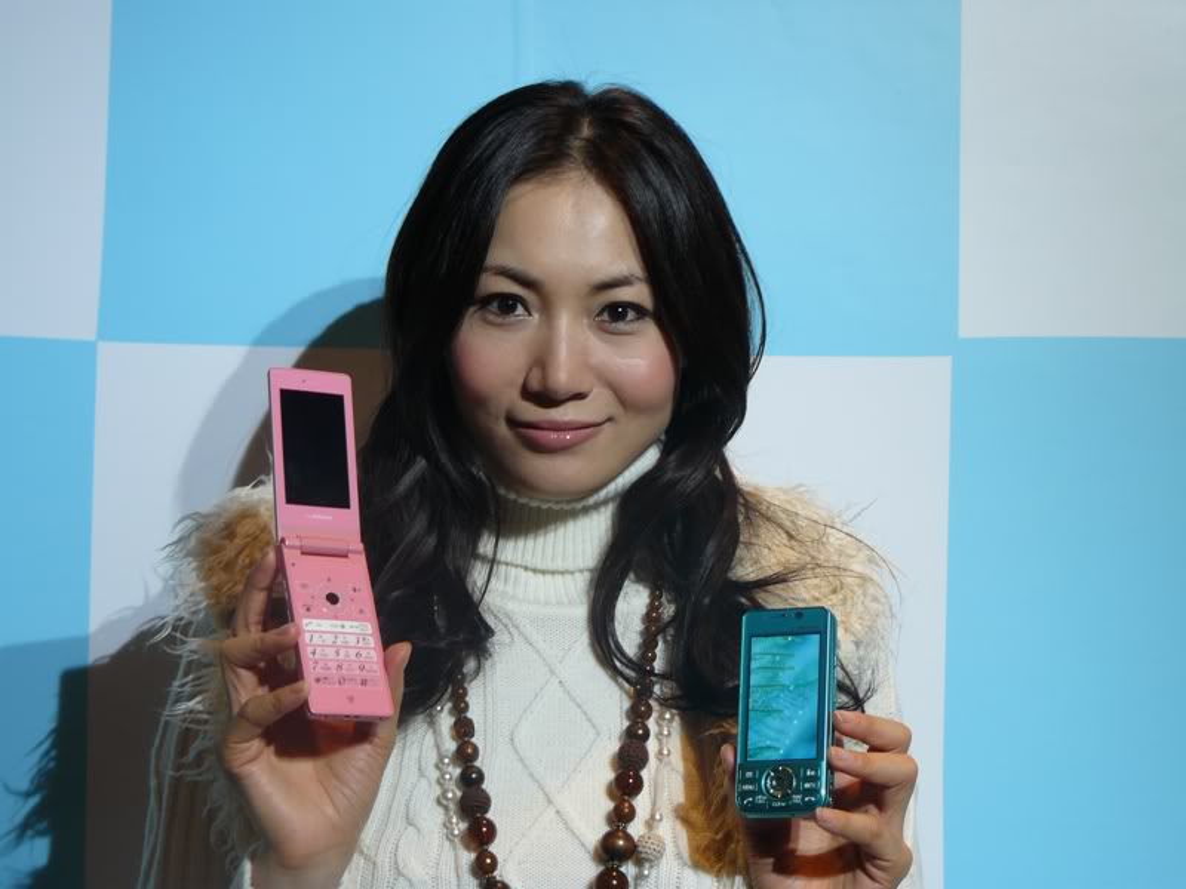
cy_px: 444
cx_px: 593
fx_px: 2946
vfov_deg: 17.2
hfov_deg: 22.8
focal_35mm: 86
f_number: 3.2
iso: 100
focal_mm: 14.3
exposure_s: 1/30
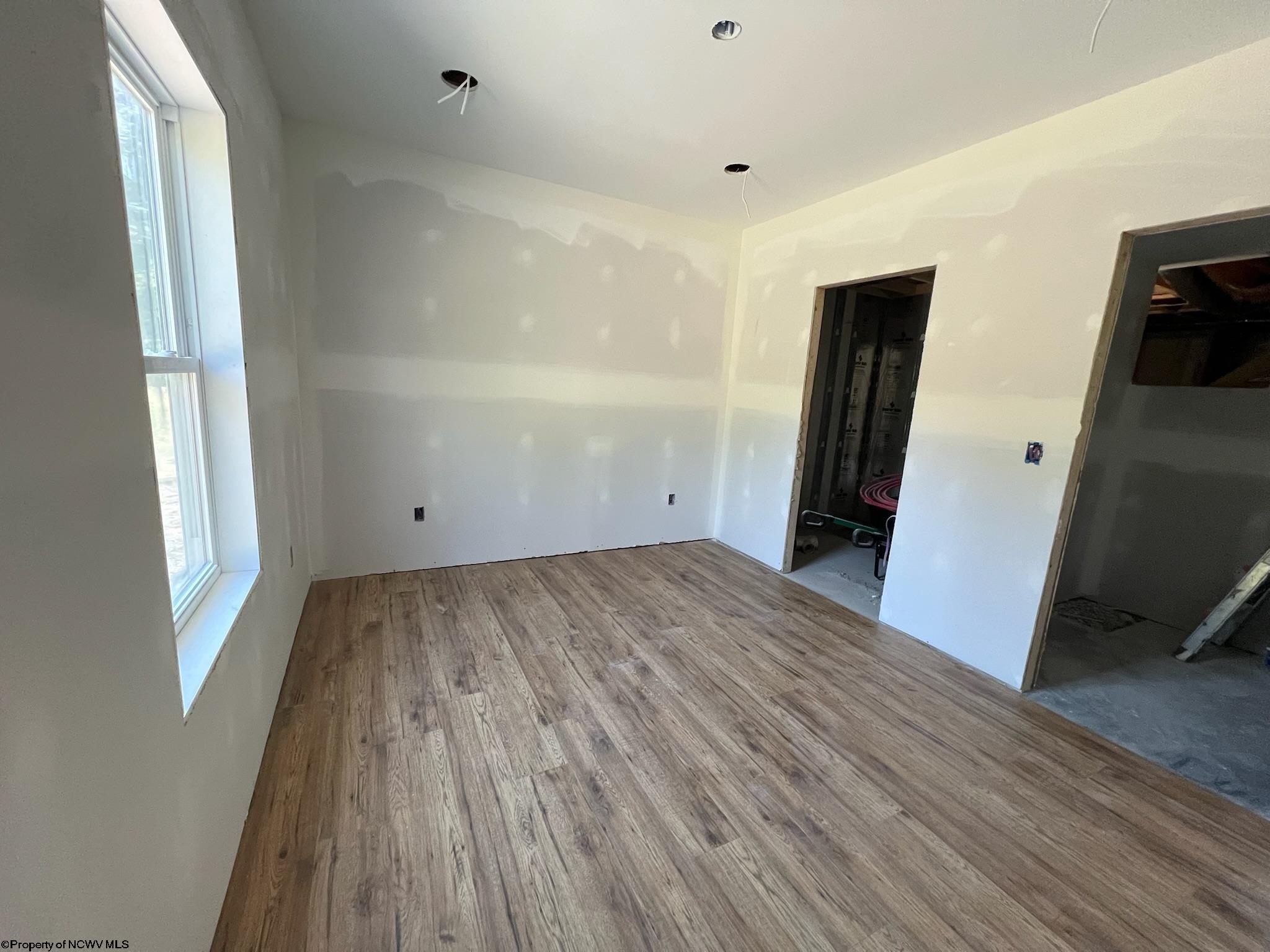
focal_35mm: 13
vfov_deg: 89.9
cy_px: 476
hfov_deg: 106.2
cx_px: 635
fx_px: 477
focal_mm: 1.57
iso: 320
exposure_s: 1/60
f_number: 1.8
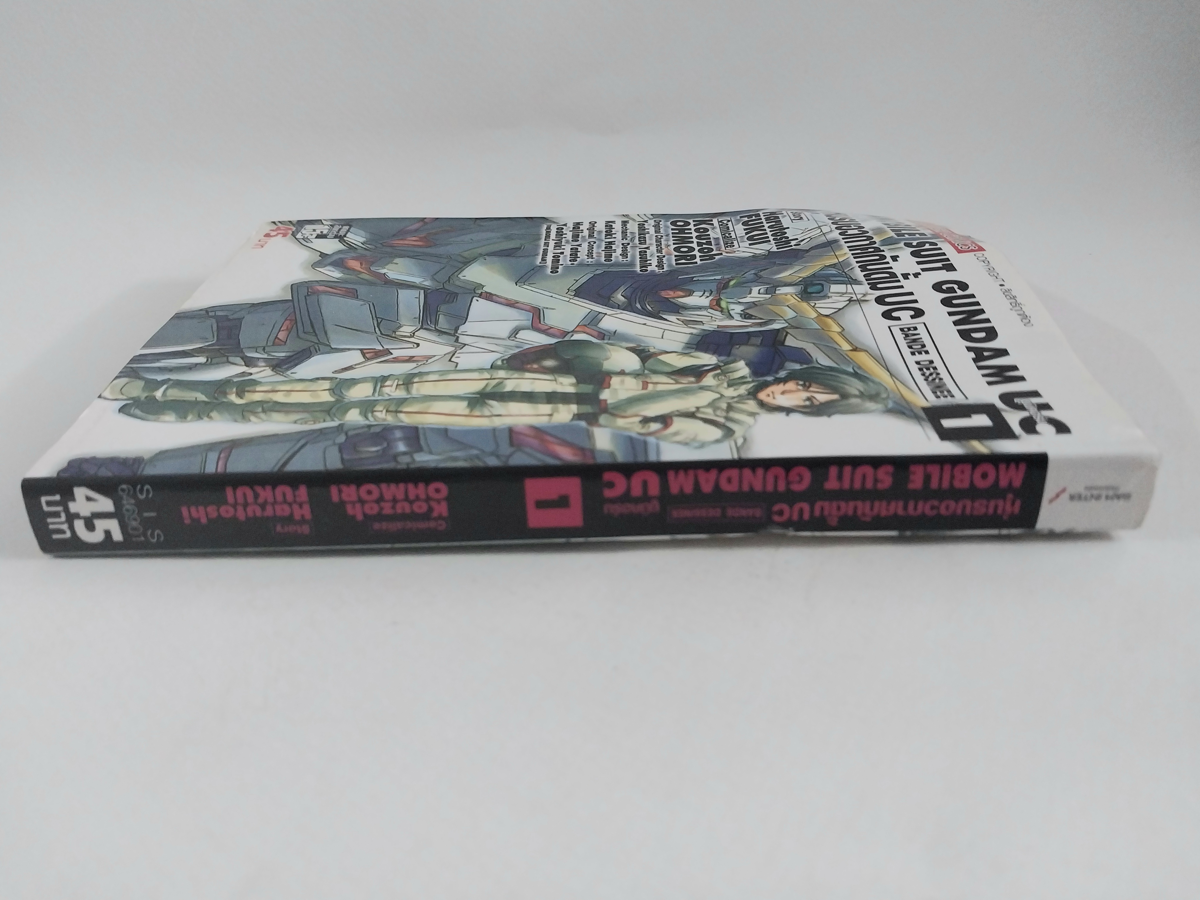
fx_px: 901
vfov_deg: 53.1
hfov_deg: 67.3
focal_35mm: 26
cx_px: 600
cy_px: 450
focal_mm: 4
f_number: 1.8
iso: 400
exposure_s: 1/33
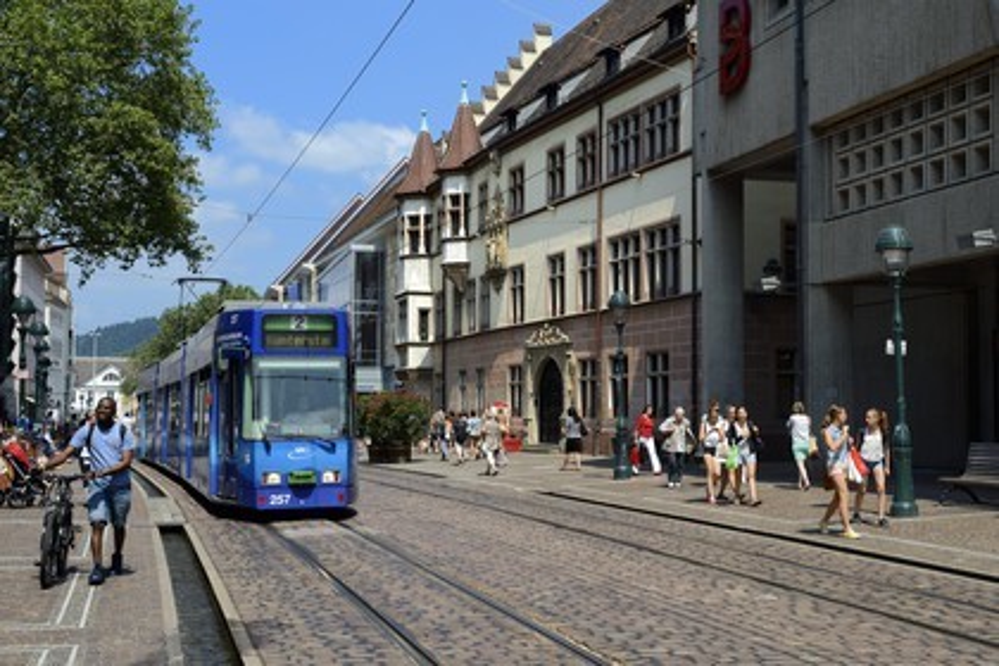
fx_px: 1249
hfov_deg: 43.6
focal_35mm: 45
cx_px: 500
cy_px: 333
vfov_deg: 29.9
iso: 200
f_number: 8
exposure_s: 1/320
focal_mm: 45
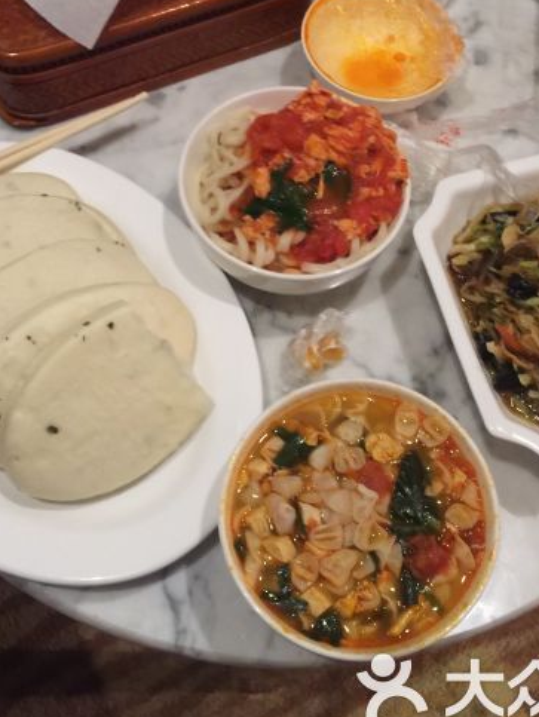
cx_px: 339
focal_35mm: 42
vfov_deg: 44.2
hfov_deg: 34.2
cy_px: 246
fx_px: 871
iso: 100
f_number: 2.2
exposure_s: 1/4
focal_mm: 4.15
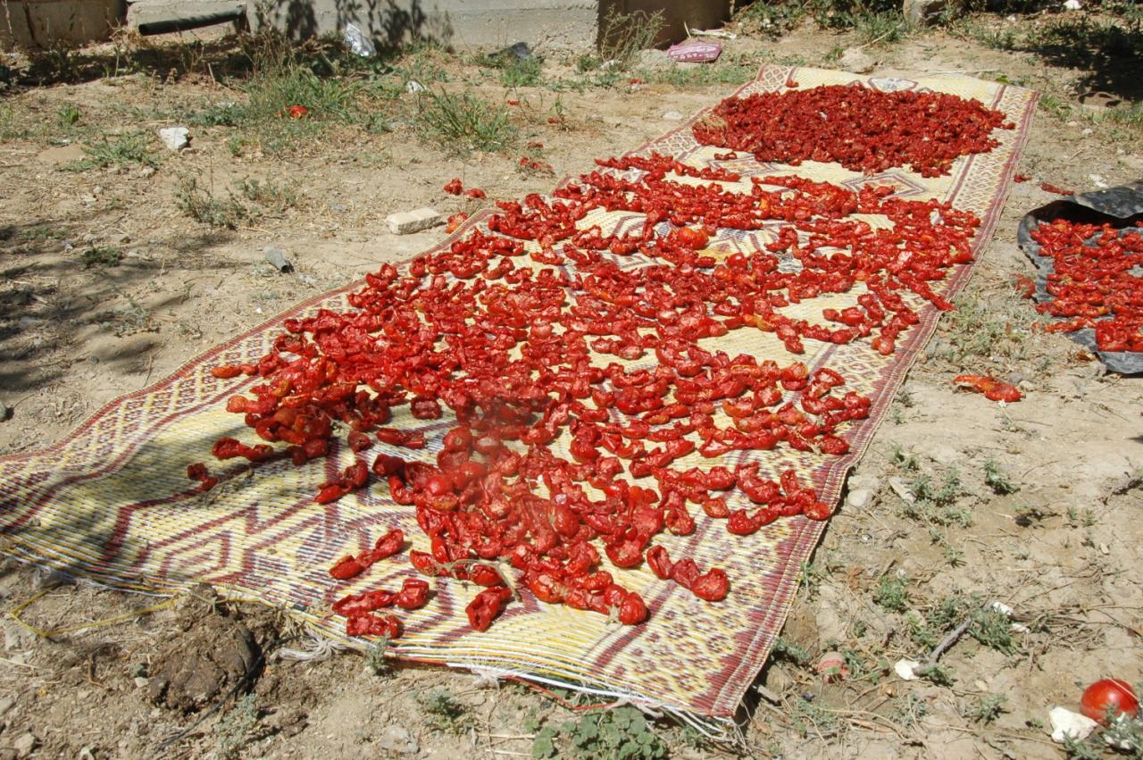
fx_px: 1142
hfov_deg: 53.2
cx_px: 572
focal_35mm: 36
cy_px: 380
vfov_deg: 36.8
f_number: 13
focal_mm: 24
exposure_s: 1/750
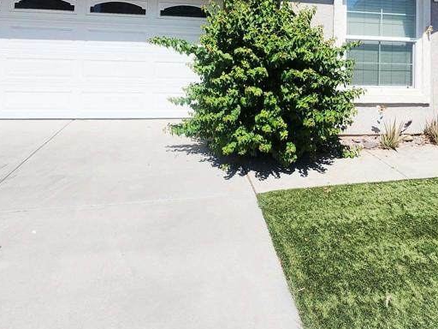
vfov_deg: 47.2
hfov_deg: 66.9
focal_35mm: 26
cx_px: 255
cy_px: 27
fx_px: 329
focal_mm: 2.2
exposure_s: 1/2679
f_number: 2.2
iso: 50
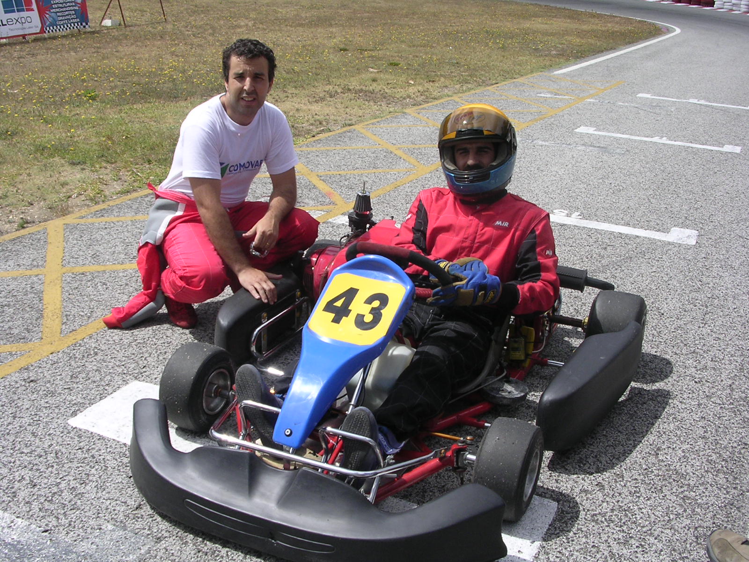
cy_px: 281
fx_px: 822
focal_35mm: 38
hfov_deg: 49.0
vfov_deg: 37.7
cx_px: 374
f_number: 5.6
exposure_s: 1/396
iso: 100
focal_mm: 5.8
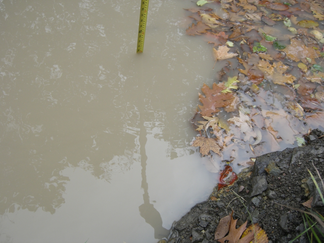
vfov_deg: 37.7
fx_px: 356
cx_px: 162
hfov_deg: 49.0
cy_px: 122
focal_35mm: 38
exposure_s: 1/160
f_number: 2.8
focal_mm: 7.9
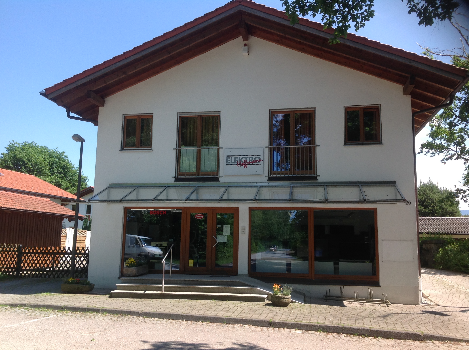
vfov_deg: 40.6
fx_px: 474
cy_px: 175
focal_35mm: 35
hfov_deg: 52.7
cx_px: 234
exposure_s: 1/737
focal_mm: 4.28
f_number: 2.4
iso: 50
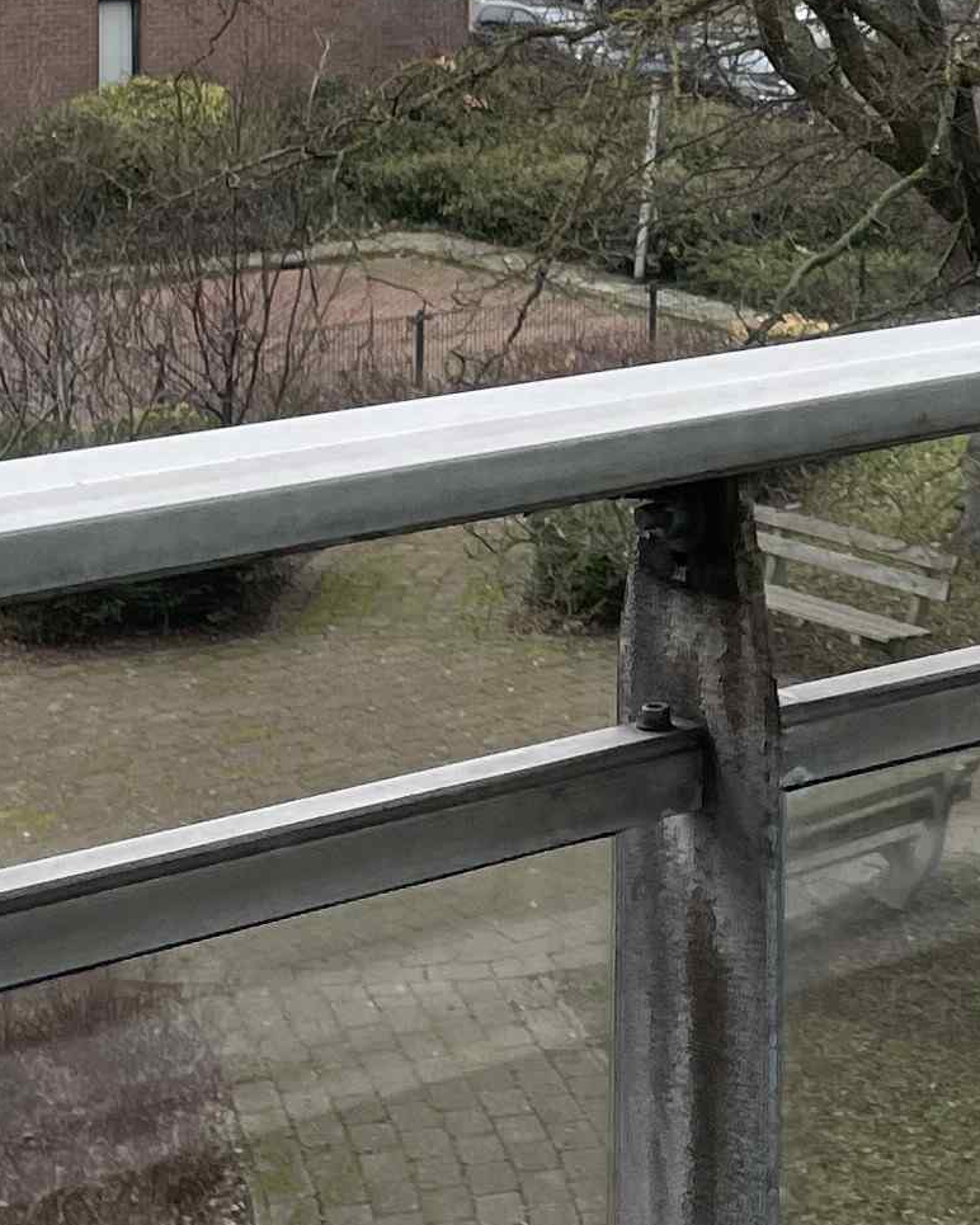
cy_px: 107
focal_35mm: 106
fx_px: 3843
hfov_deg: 14.2
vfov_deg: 17.8
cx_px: 1103
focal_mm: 4.2
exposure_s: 1/374
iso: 32
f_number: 1.6
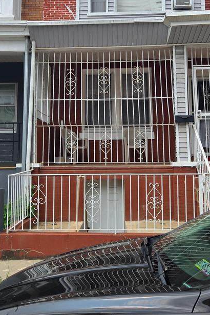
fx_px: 367
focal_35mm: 42
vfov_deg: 45.5
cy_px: 98
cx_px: 97
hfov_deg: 31.9
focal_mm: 5.4
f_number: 1.8
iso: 50
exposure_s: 1/2921
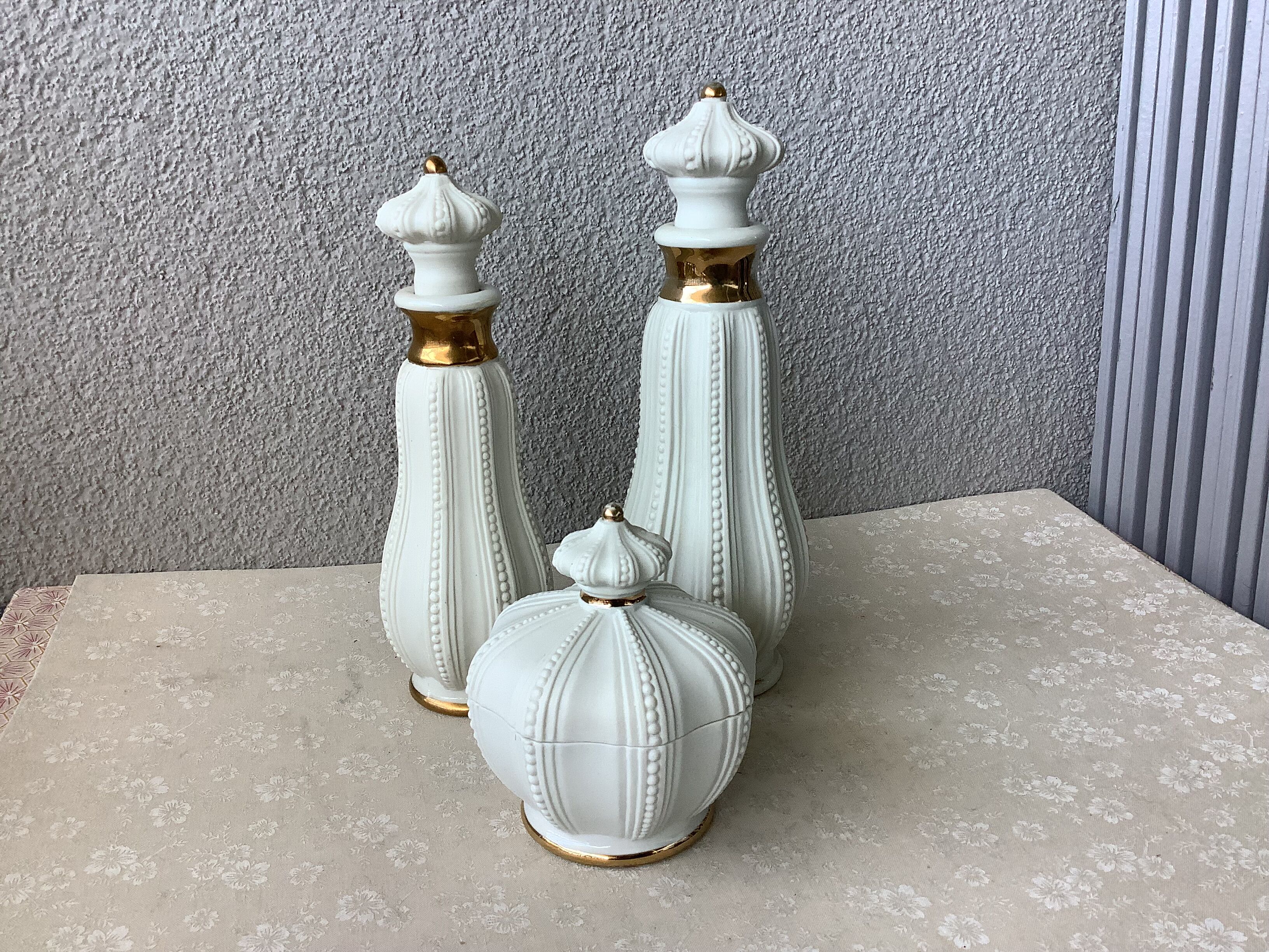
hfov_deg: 58.4
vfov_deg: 45.4
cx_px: 634
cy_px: 476
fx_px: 1136
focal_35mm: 31
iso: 64
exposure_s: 1/100
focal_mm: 3.3
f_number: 2.4
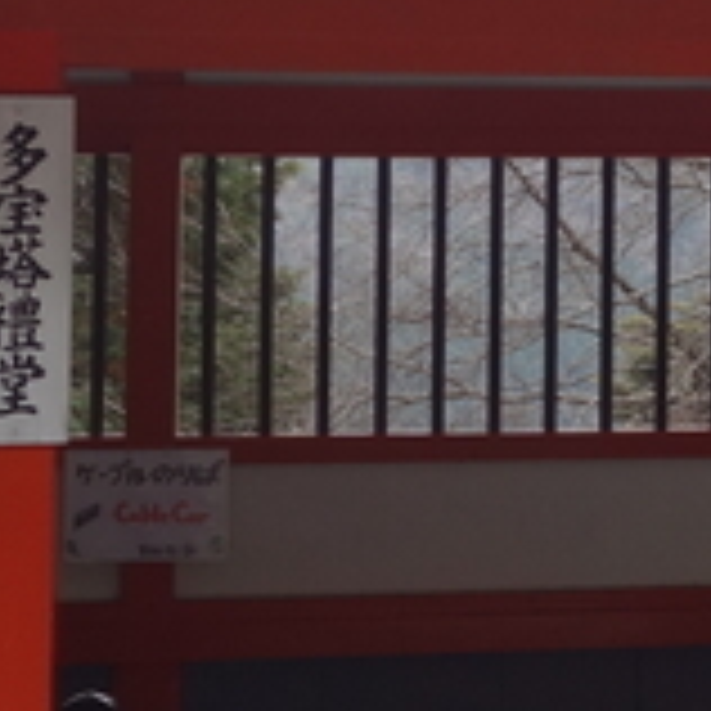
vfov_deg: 11.3
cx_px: 1404
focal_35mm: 154
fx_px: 3579
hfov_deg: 10.5
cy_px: 137
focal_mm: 10.4
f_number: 5
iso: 125
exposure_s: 1/100
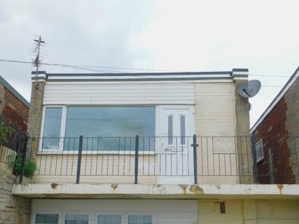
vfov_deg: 35.9
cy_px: 112
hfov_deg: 46.8
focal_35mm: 40
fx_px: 345
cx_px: 150
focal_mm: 7.1
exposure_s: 1/800
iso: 125
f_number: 3.6
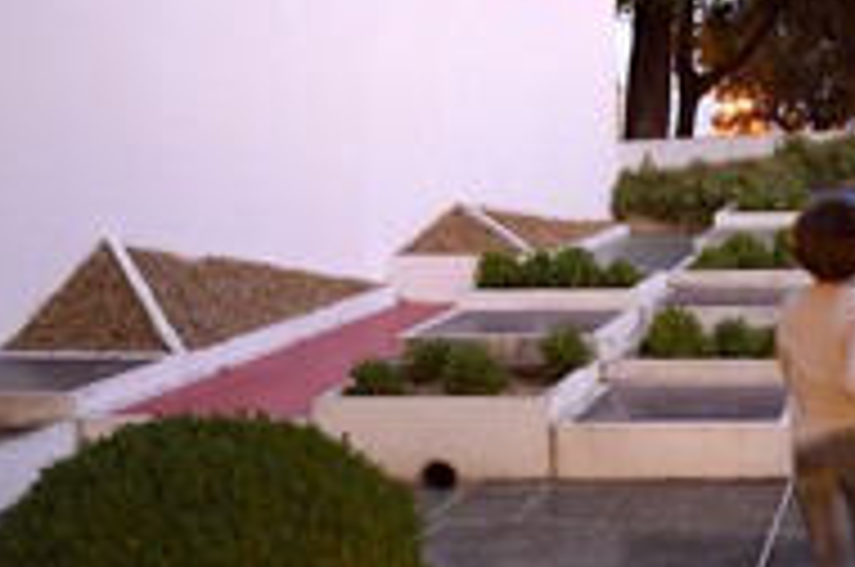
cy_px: 162
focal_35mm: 62
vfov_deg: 21.7
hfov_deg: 29.4
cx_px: 927
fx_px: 1470
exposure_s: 1/15
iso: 1600
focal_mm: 28
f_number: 3.2
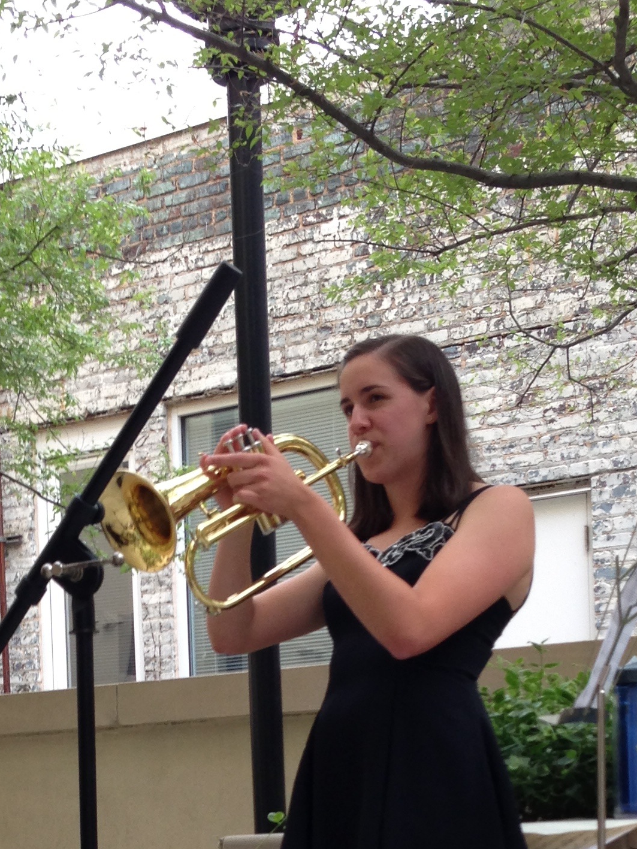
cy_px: 892
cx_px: 226
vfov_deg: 24.3
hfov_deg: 19.3
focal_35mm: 76
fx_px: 1864
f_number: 2.4
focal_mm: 4.13
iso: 50
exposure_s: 1/30
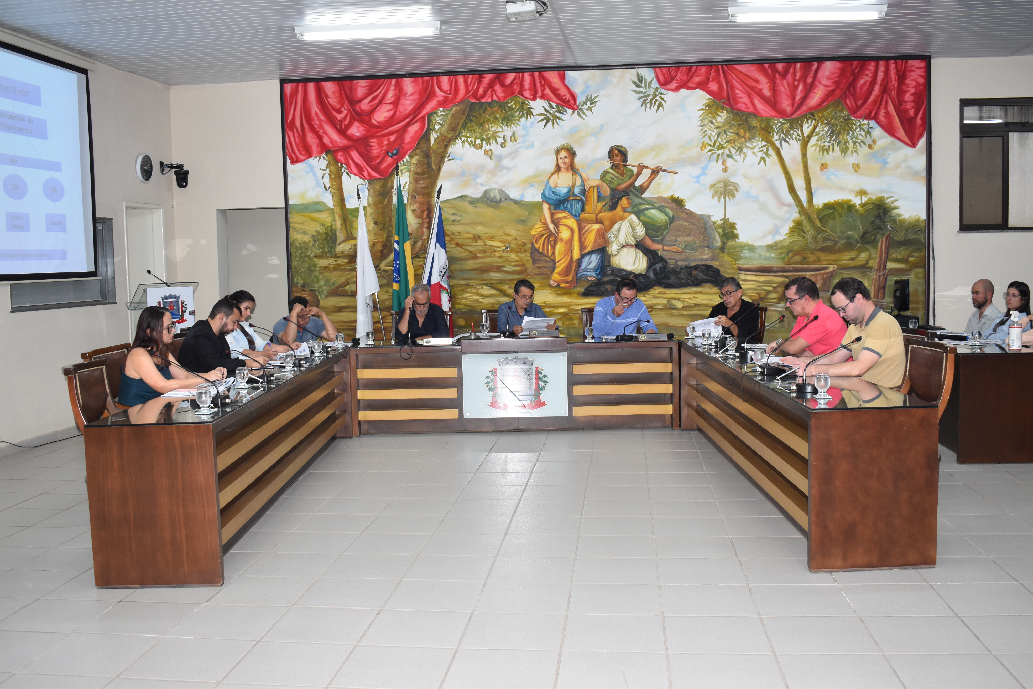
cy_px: 344
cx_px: 516
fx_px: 990
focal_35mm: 34
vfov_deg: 38.4
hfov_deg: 55.1
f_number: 5
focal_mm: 23
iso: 800
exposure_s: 1/100
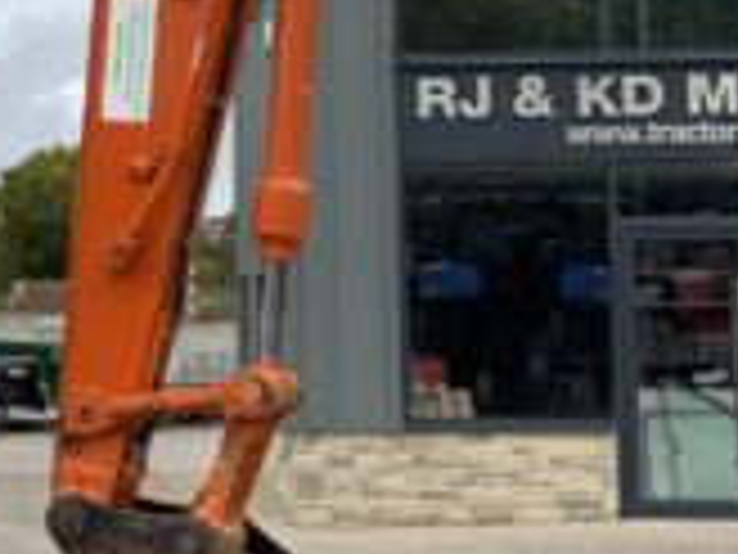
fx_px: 2409
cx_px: -207
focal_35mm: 113
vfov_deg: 13.1
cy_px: 131
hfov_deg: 16.5
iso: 16
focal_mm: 3
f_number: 1.8
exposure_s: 1/1250
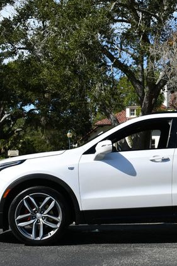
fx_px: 538
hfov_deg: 18.4
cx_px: 151
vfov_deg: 27.7
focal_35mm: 73
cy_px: 133
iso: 100
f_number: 9
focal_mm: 24
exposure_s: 1/320
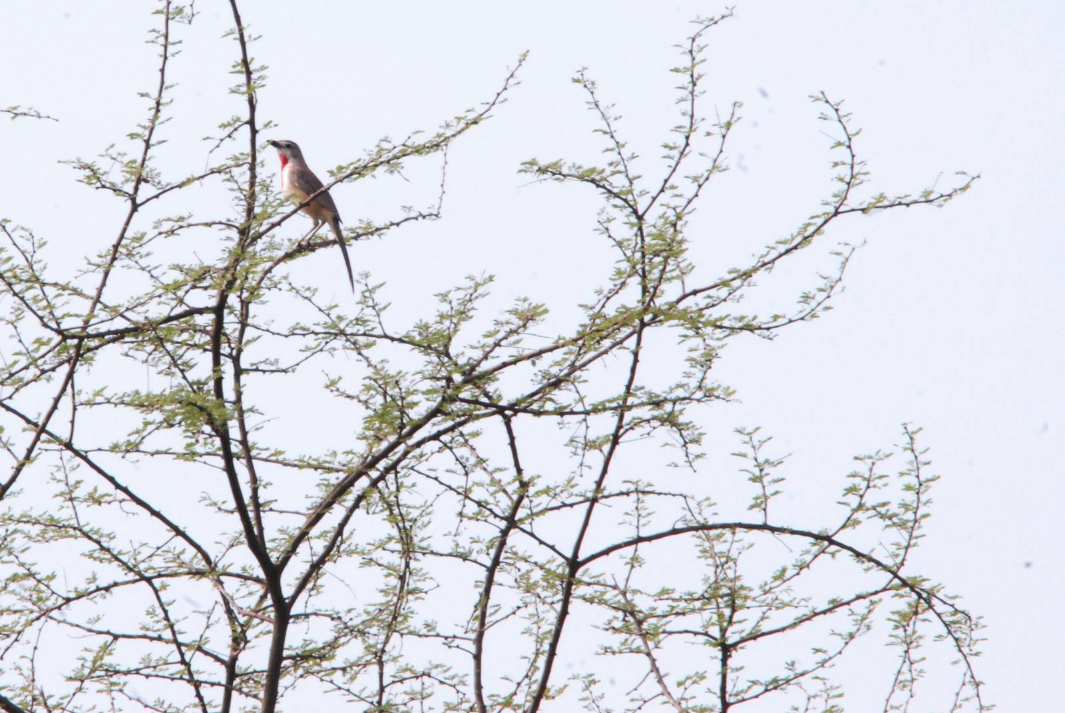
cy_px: 356
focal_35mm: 750
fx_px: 22214
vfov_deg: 1.8
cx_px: 532
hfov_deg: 2.7
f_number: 29
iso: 1600
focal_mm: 500
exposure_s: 1/160
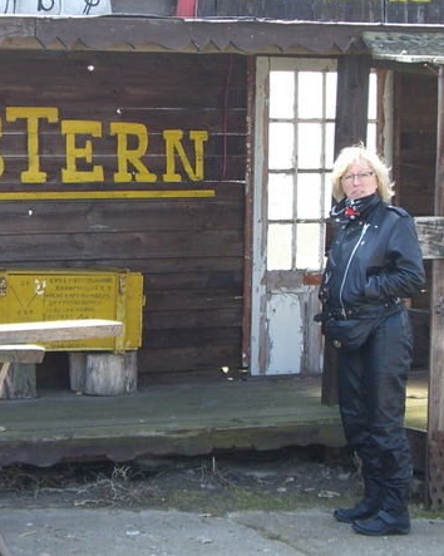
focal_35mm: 97
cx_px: 157
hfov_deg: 15.8
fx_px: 1594
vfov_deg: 19.7
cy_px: 211
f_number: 3.3
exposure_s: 1/250
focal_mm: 9
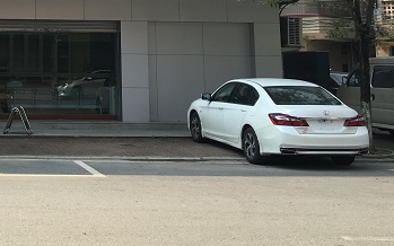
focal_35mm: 71
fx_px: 762
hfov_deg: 27.0
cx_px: -21
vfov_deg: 17.5
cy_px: -43
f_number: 2.2
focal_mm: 4.15
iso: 25
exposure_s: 1/463
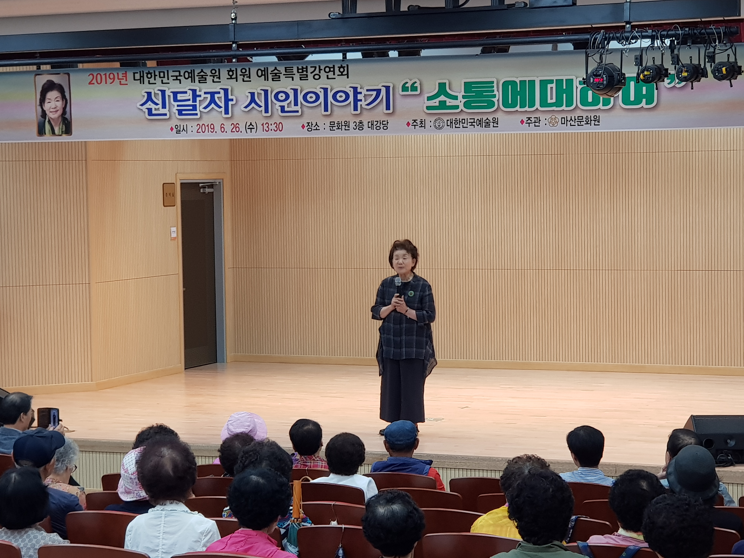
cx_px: 372
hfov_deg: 36.8
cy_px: 279
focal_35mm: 52
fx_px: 1118
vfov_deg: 28.0
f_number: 2.4
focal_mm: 6
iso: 64
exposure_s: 1/30
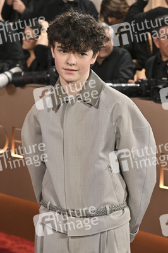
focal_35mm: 79
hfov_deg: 17.2
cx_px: 84
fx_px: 554
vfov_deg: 25.7
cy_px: 126
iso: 2500
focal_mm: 79
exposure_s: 1/320
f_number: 5.6
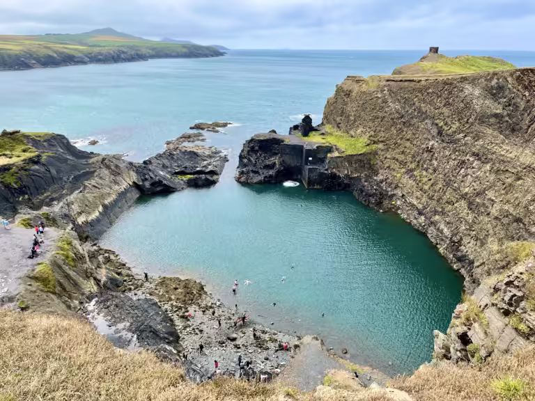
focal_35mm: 26
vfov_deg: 53.1
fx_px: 402
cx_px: 268
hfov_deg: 67.3
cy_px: 200
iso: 50
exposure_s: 1/2268
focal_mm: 5.1
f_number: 1.6
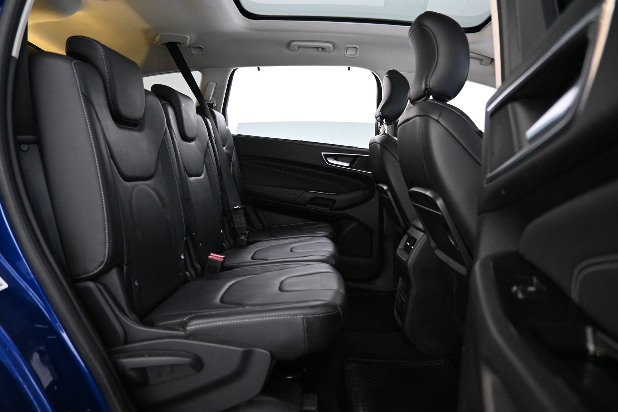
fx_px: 412
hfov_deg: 73.7
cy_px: 206
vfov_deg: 53.1
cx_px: 309
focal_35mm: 24
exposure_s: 1/25
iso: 3200
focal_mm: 16
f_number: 3.5
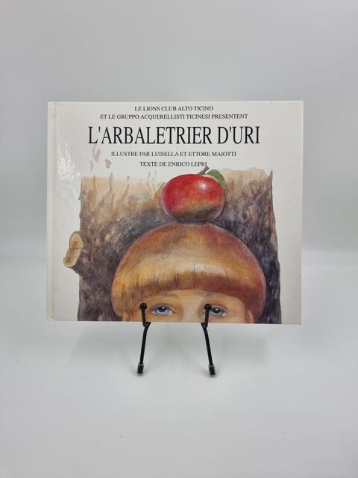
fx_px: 331
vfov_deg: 71.6
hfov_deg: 56.8
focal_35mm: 24
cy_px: 239
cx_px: 179
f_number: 1.8
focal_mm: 6.7
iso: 50
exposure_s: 1/120
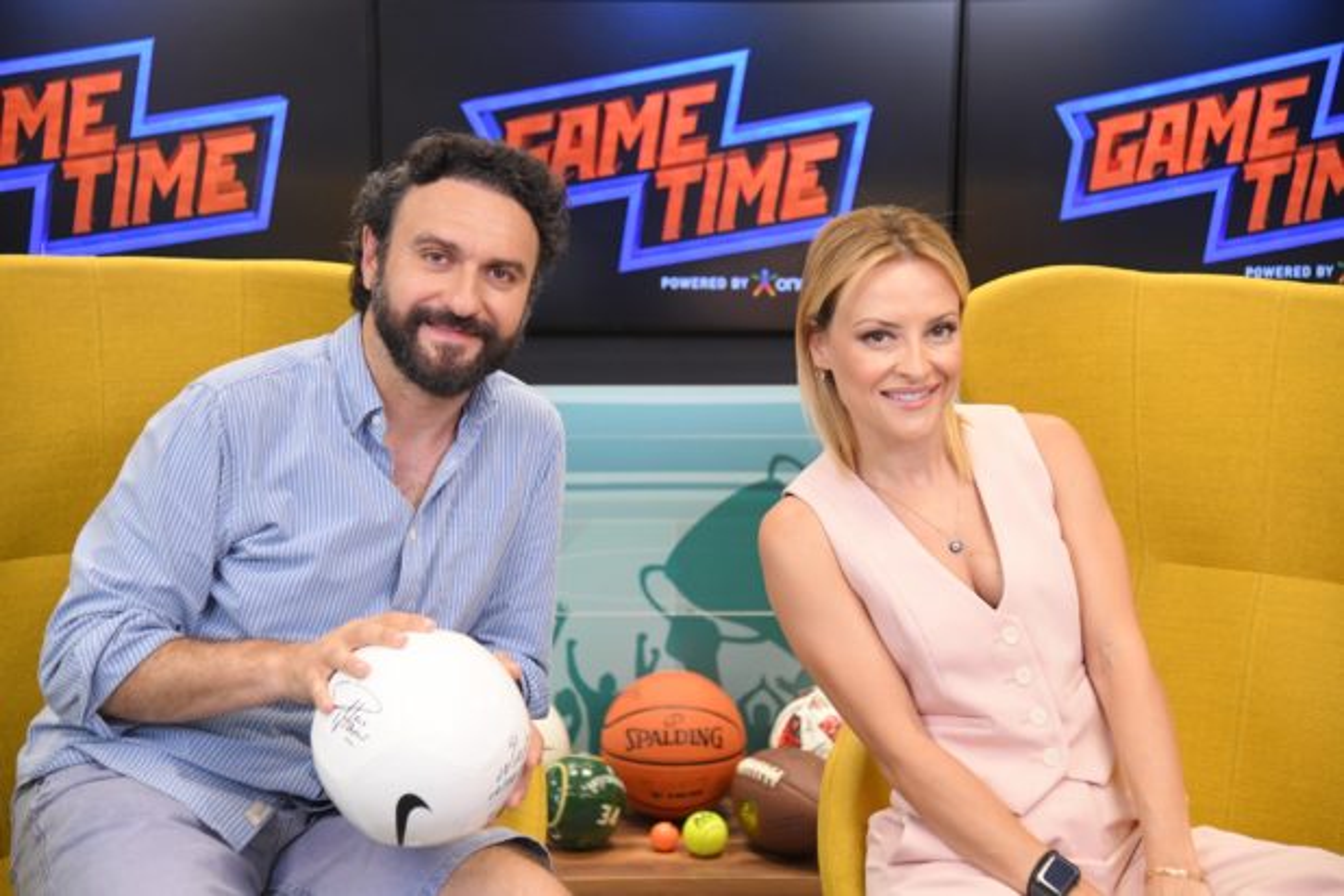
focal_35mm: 66
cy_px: 448
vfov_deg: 20.6
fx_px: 2464
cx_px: 672
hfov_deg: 30.5
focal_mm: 66
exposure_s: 1/320
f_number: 4
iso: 2500
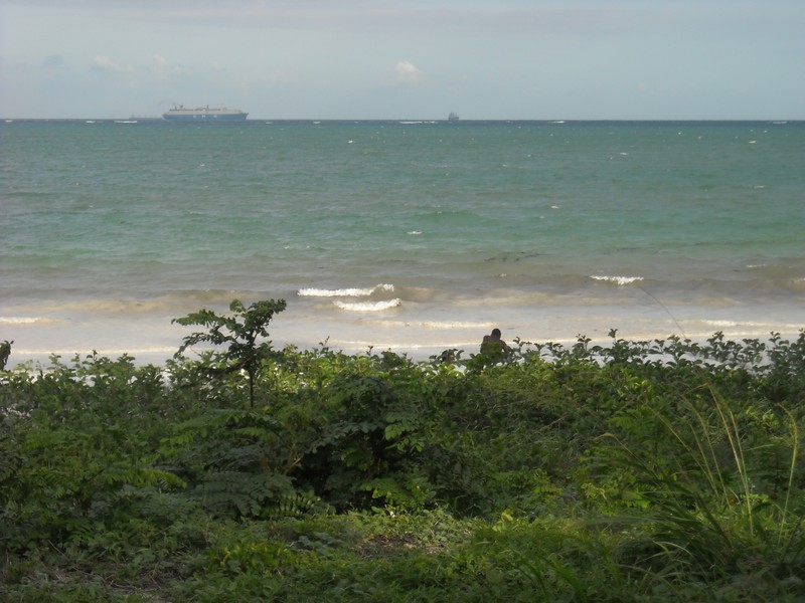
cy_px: 302
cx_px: 402
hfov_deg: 18.7
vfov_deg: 14.1
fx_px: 2442
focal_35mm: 105
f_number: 4.7
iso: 64
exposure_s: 1/272
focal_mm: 17.1
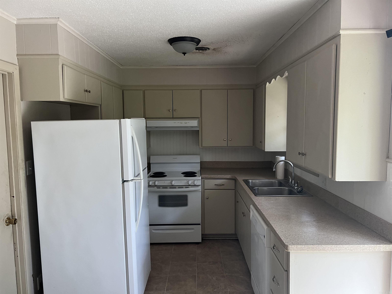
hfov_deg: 67.3
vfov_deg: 53.1
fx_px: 294
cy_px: 147
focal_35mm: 26
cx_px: 196
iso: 125
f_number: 1.5
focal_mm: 5.7
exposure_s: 1/84
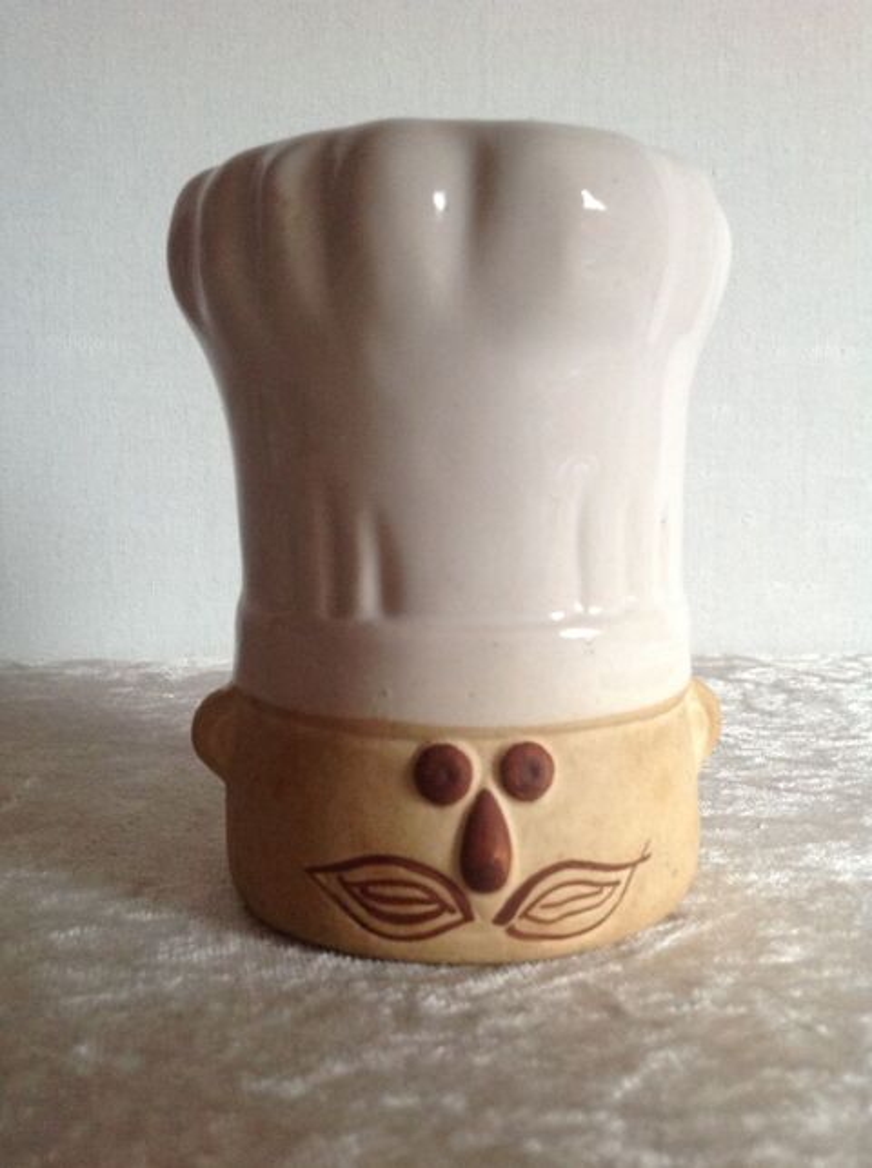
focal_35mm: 35
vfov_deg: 52.7
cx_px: 436
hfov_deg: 40.6
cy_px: 584
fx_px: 1179
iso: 200
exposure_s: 1/15
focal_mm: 4.28
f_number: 2.4
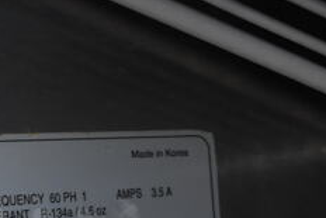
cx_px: 41
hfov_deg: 25.0
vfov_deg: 16.5
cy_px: 273
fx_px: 716
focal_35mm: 79
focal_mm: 20
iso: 2200
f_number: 3.5
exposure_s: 1/30
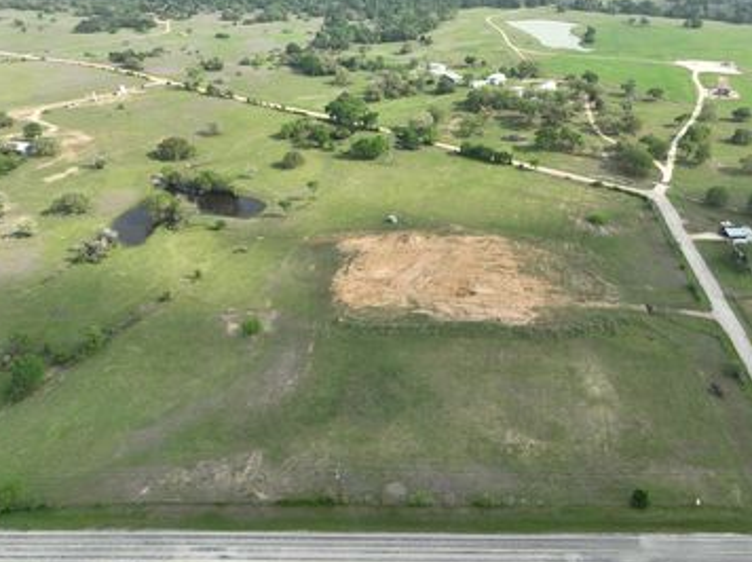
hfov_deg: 61.4
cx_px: 431
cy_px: 239
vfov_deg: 48.0
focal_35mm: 29
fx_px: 629
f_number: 2.8
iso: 100
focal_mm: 12.29
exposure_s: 1/800
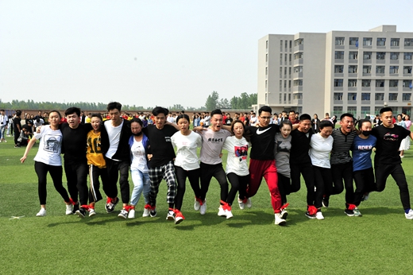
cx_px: 206
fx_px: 504
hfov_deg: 44.5
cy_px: 138
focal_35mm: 44
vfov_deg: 30.5
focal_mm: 44
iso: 1800
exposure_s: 1/2500
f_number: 10
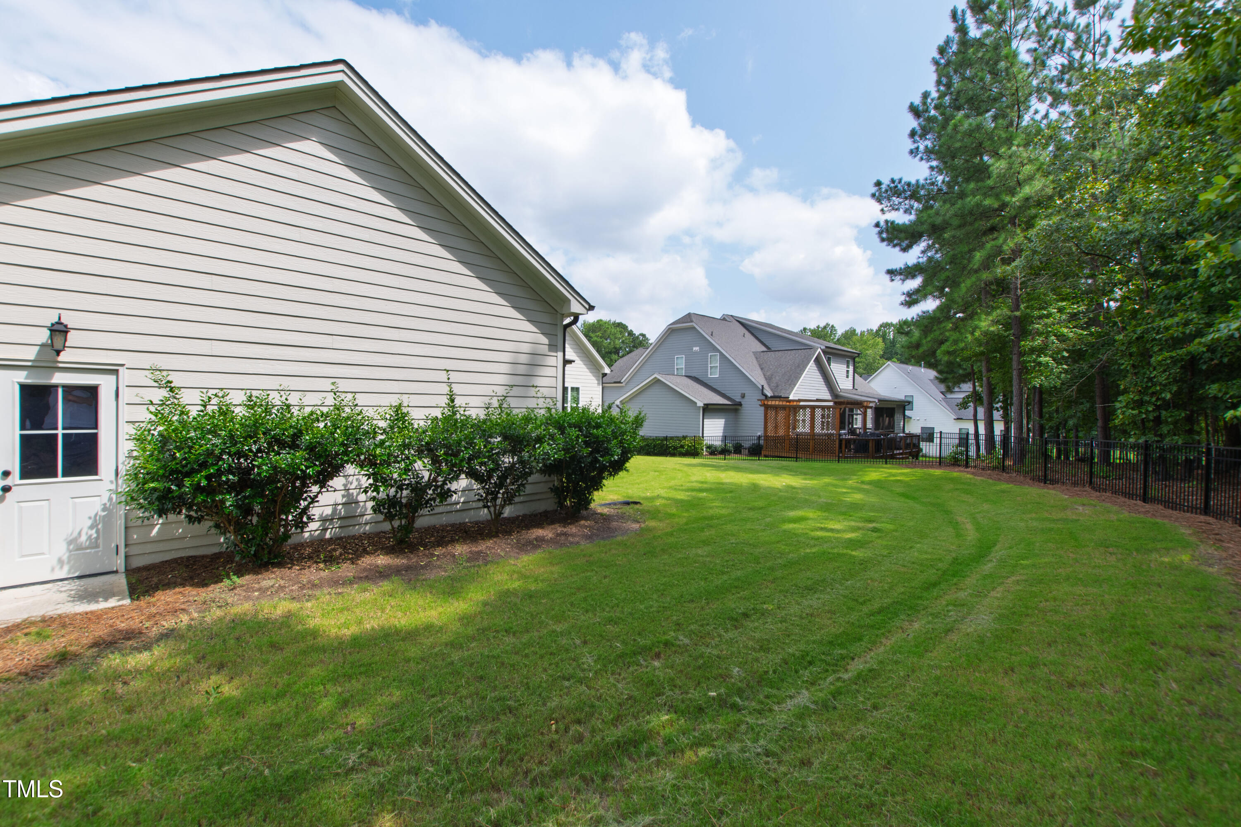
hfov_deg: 100.4
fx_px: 517
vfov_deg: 77.3
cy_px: 414
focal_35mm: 15
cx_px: 620
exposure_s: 1/100
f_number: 8
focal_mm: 10
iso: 100
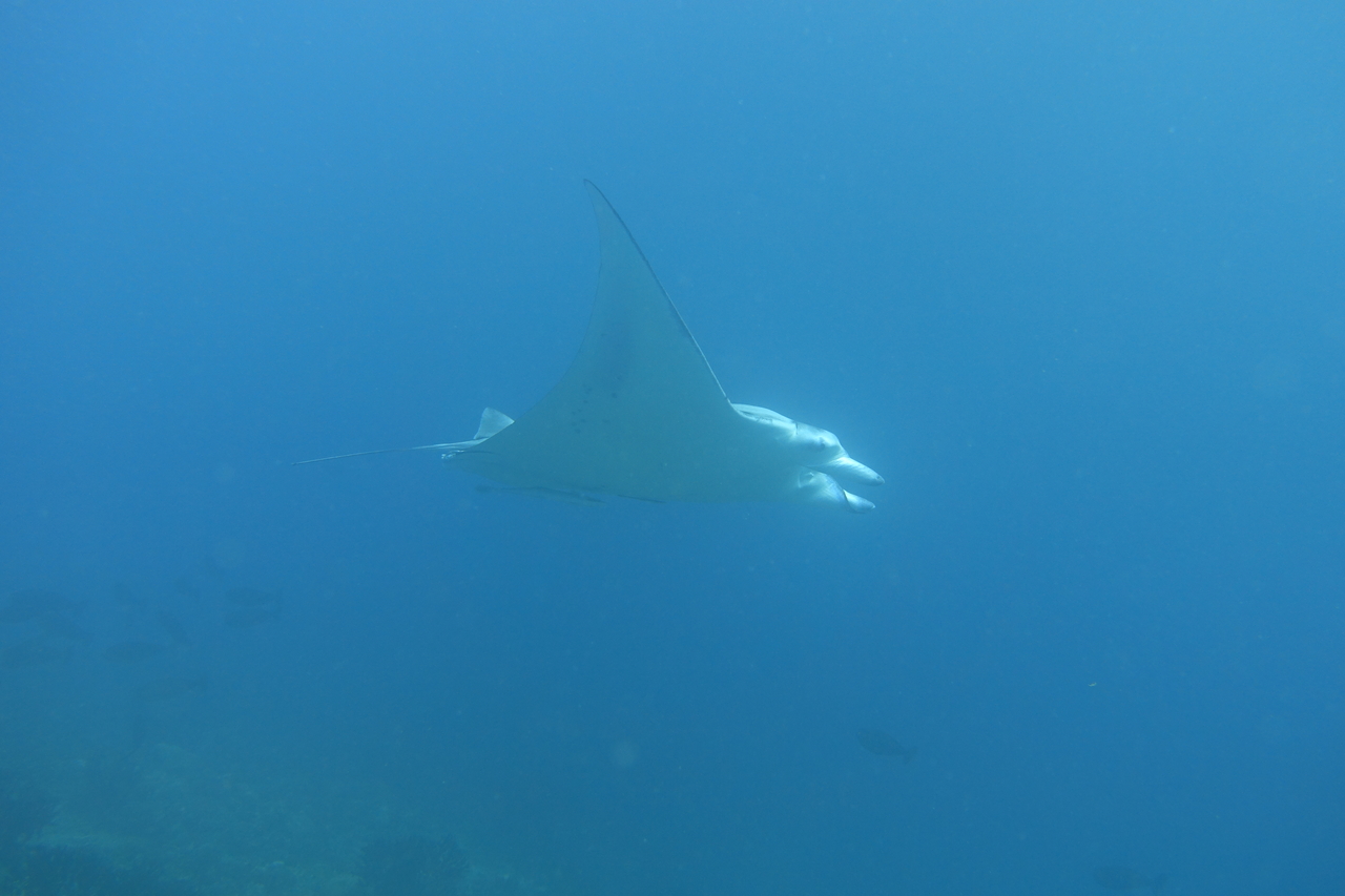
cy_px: 448
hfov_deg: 55.8
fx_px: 1270
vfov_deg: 38.9
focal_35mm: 34
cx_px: 672
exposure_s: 1/160
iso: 125
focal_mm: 12.35
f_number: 4
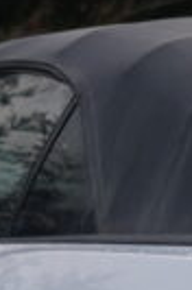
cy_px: 488
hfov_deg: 3.3
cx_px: 517
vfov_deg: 5.1
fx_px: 3233
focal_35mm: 402
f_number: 4
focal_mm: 52
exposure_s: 1/160
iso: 125
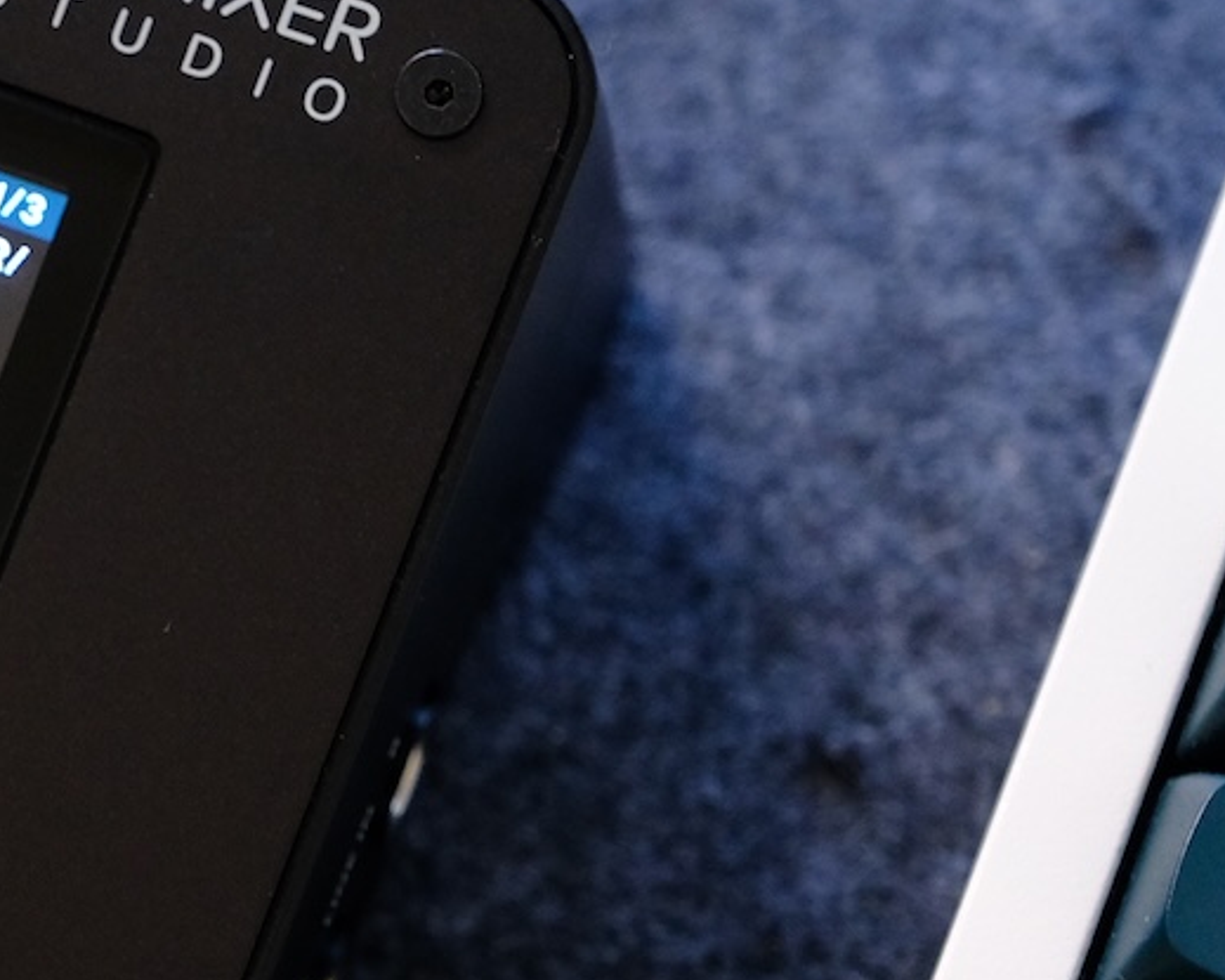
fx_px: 7866
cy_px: 792
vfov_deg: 7.1
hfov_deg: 8.7
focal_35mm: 217
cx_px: -557
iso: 1250
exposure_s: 1/100
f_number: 2.8
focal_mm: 40.1
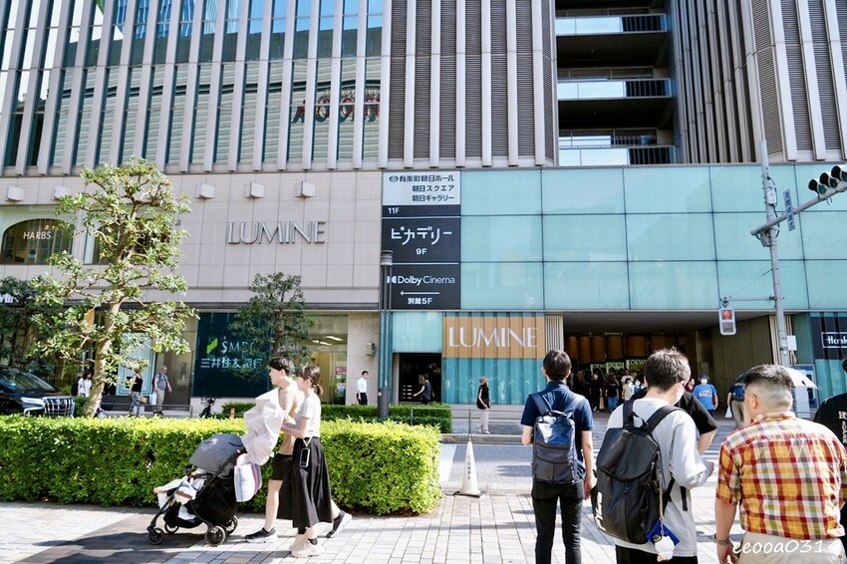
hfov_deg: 73.8
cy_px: 282
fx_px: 564
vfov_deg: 53.1
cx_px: 424
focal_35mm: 24
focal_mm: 24
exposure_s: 1/250
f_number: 8
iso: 320
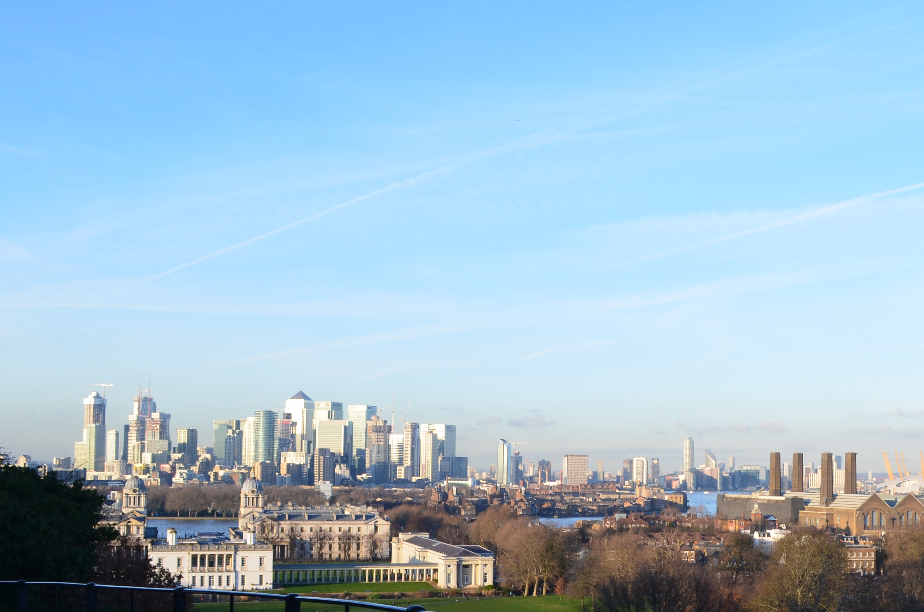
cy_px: 437
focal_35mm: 46
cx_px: 684
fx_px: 1178
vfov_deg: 28.8
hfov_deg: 41.6
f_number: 10
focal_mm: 18
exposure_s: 1/80
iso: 200
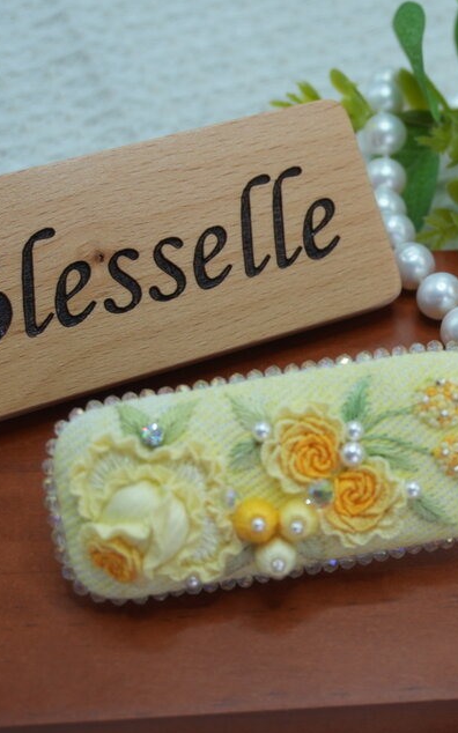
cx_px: 436
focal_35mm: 72
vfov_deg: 28.7
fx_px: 1434
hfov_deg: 17.8
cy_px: 368
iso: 250
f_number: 5
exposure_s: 1/60
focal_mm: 31
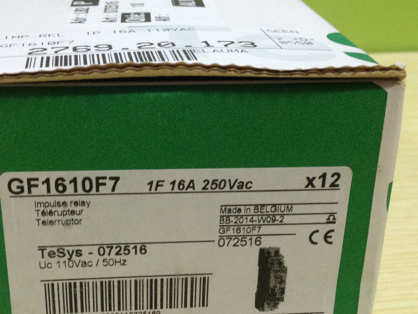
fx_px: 712
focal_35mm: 59
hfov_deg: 32.7
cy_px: 178
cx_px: 210
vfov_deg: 24.8
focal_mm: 4.28
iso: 200
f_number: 2.4
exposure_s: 1/20
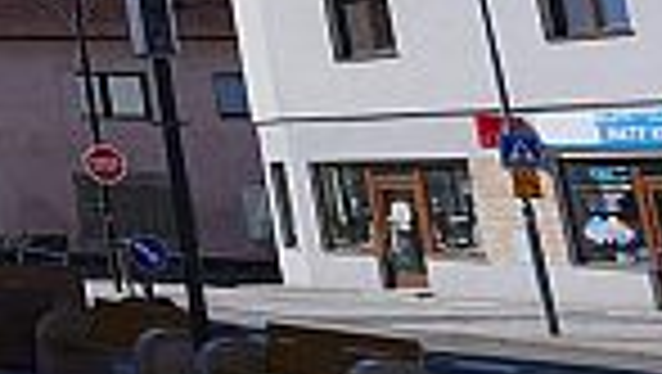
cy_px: -151
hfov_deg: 13.5
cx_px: -1085
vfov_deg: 14.3
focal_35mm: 80
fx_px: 1406
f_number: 11
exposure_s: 1/250
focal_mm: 14
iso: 100
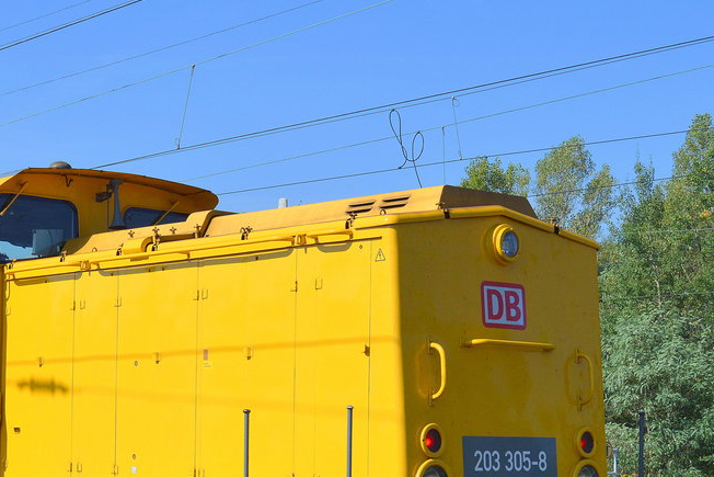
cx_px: 178
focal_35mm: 80
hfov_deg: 25.1
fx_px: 1585
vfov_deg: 16.9
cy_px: 411
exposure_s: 1/1600
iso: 400
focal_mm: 29
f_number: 6.3
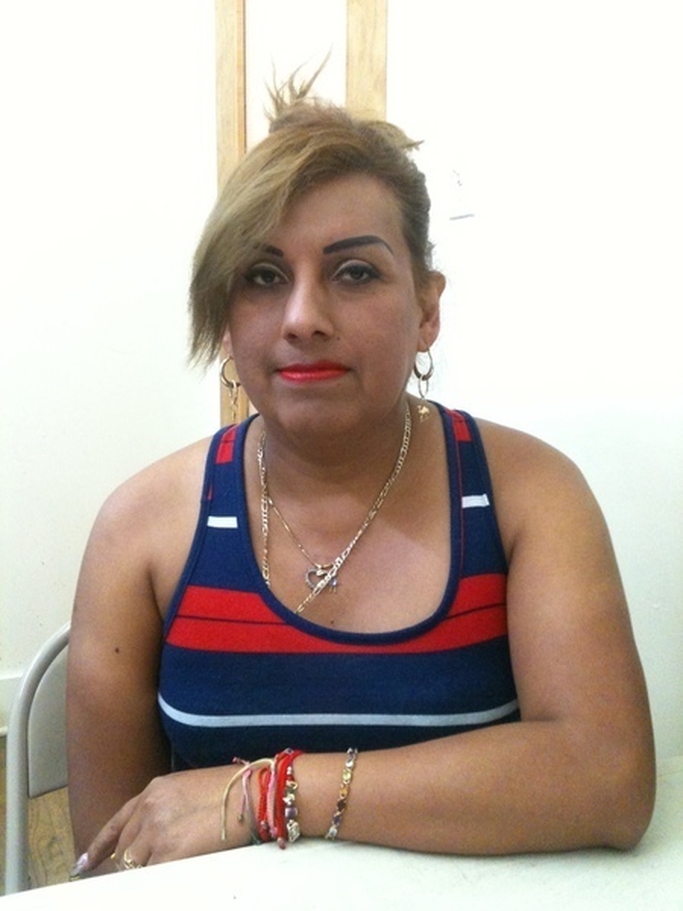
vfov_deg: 52.6
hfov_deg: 40.7
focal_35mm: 35
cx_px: 342
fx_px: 921
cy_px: 456
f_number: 2.8
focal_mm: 3.85
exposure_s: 1/15
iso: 320
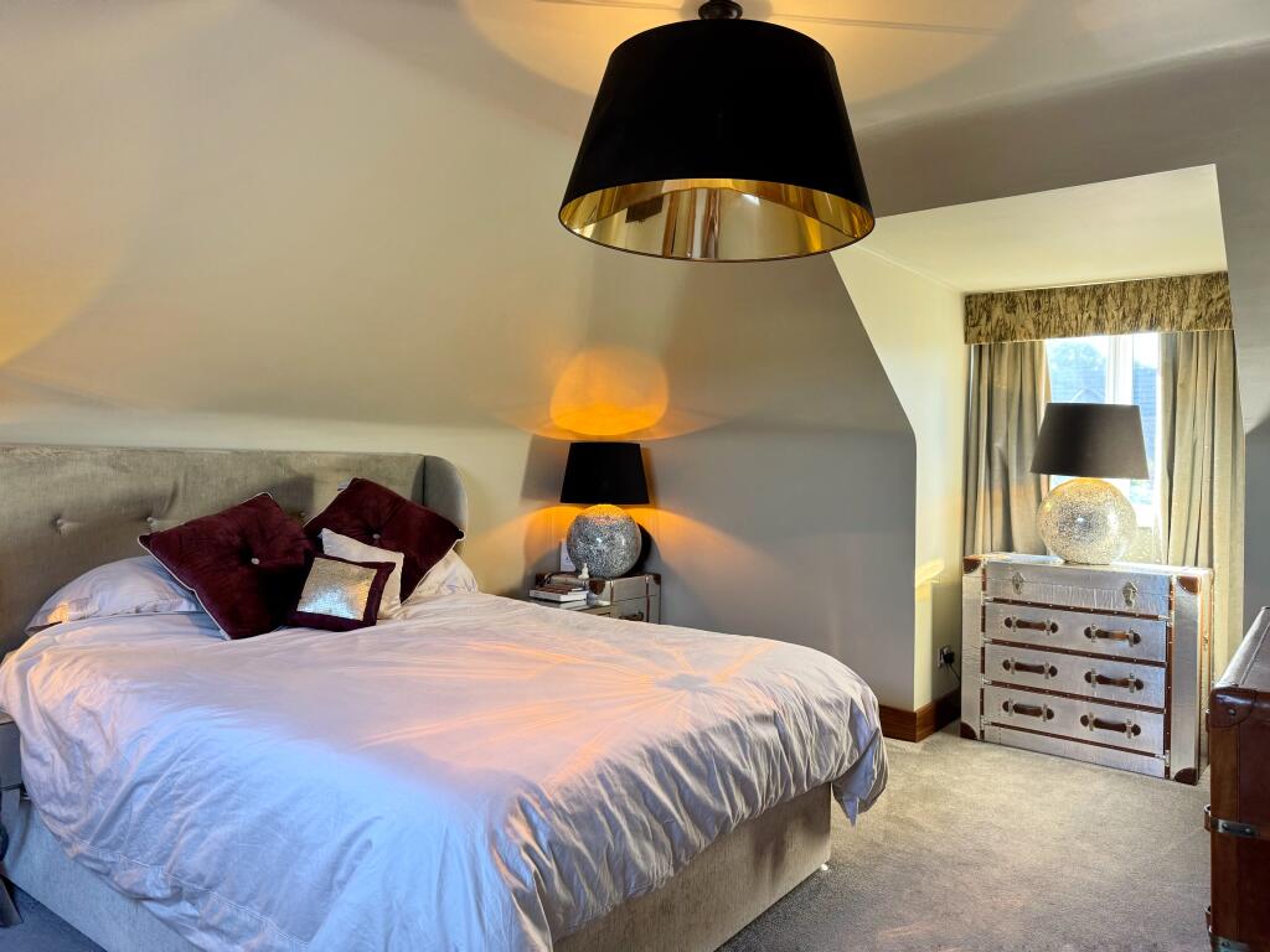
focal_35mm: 24
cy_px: 476
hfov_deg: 71.6
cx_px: 635
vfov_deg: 56.8
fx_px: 881
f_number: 1.78
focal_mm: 6.76
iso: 160
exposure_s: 1/100
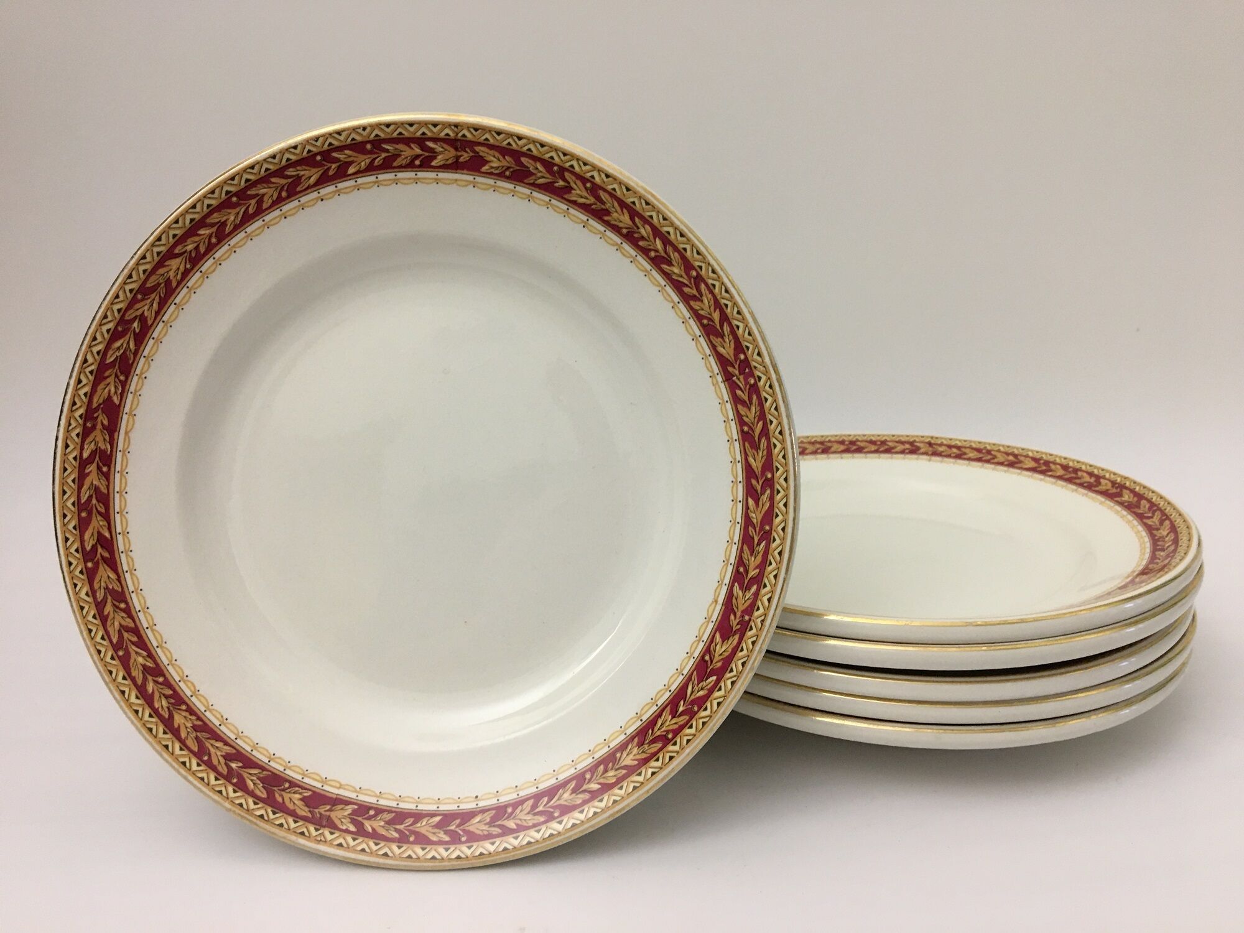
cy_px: 466
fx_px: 1042
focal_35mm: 29
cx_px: 622
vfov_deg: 48.2
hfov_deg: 61.7
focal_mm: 4.15
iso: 125
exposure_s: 1/33
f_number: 2.2
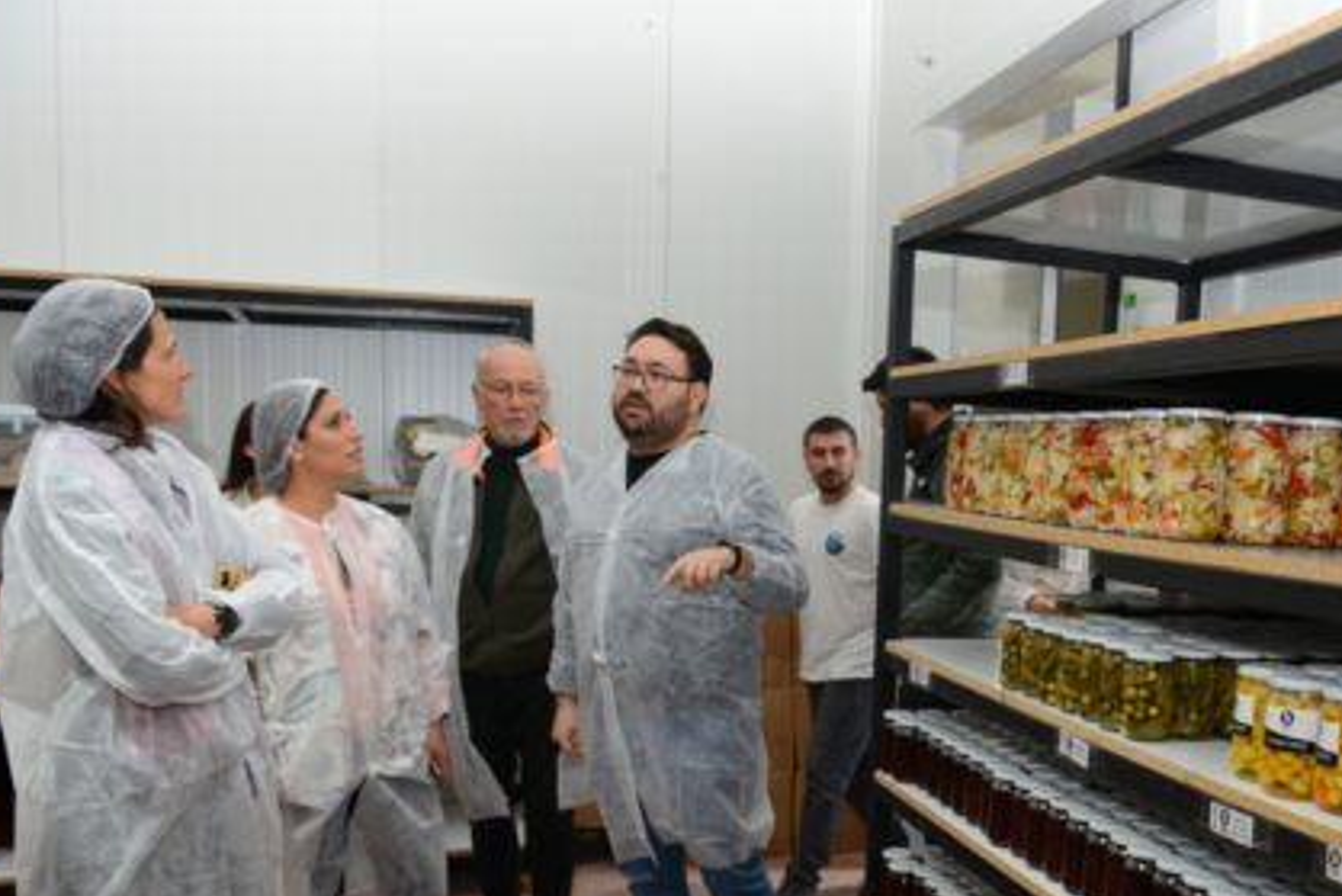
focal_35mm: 37
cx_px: 989
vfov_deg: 35.1
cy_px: 678
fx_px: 1380
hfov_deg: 50.0
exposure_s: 1/125
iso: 320
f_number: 3.5
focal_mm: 24
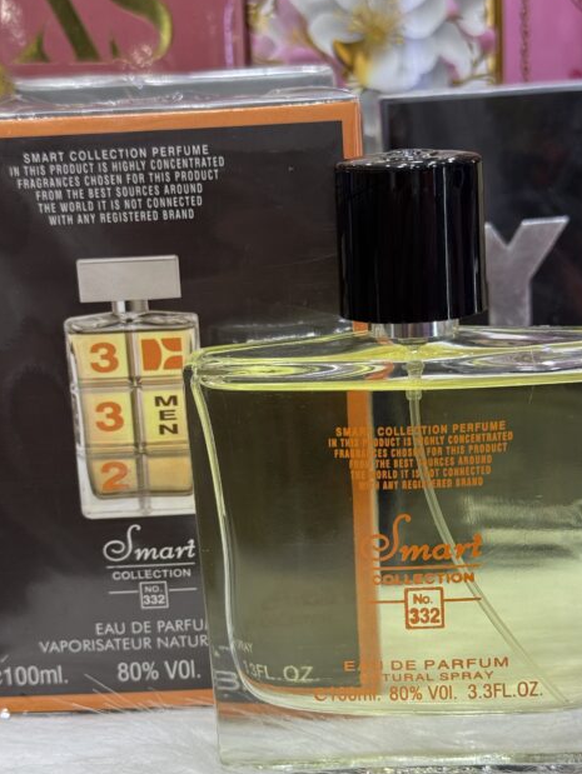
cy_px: 484
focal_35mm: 62
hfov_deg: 23.7
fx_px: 1388
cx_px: 328
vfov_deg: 31.0
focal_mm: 6.76
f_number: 1.78
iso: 80
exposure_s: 1/100
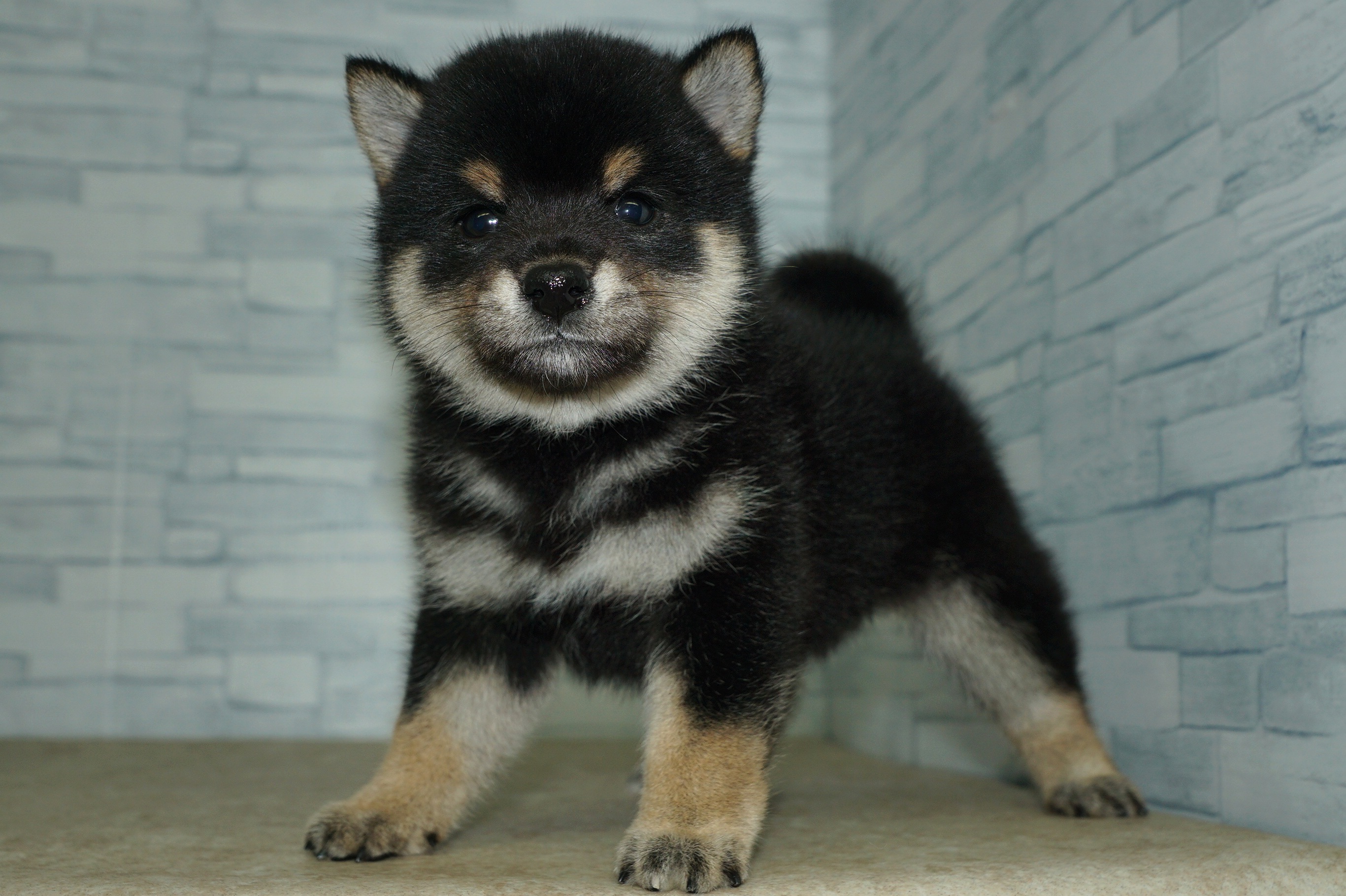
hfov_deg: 46.4
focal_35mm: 42
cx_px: 673
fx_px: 1569
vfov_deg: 31.9
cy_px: 448
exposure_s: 1/160
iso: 100
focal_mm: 28
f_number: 5.6
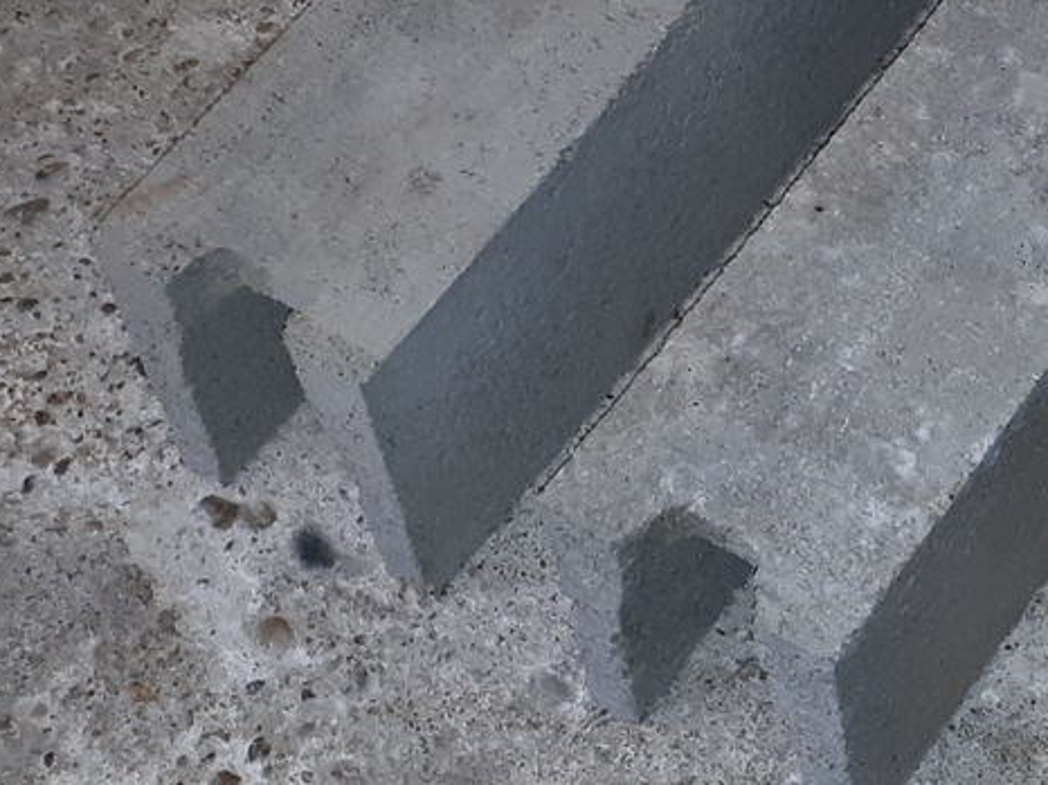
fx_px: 1755
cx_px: 1057
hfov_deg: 30.8
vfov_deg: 25.2
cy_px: 353
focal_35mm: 58
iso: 125
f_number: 1.9
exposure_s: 1/33
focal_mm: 3.6
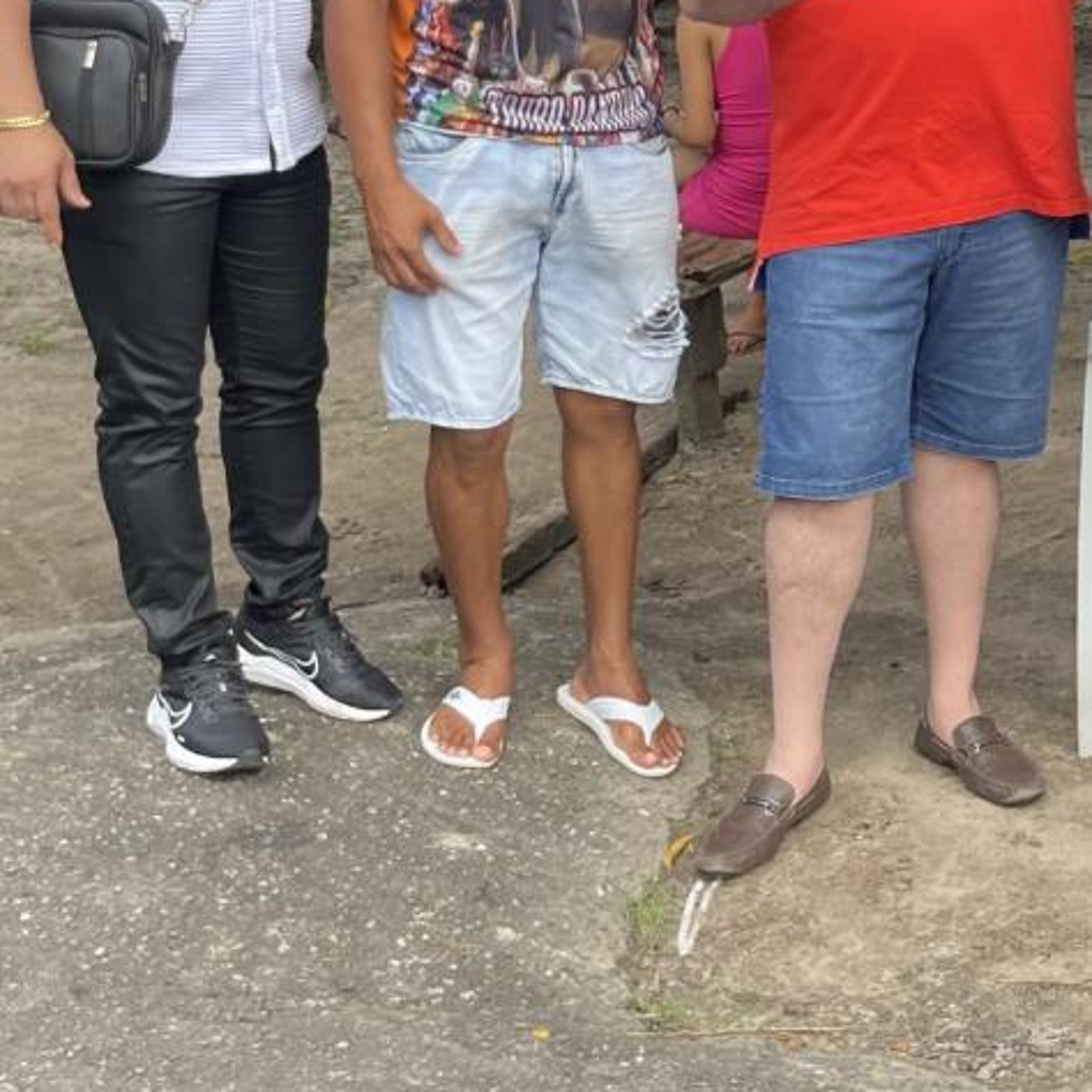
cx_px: 1239
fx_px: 2248
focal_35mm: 63
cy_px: 100
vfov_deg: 26.4
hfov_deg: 25.1
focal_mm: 4.2
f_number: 1.6
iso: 32
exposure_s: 1/454
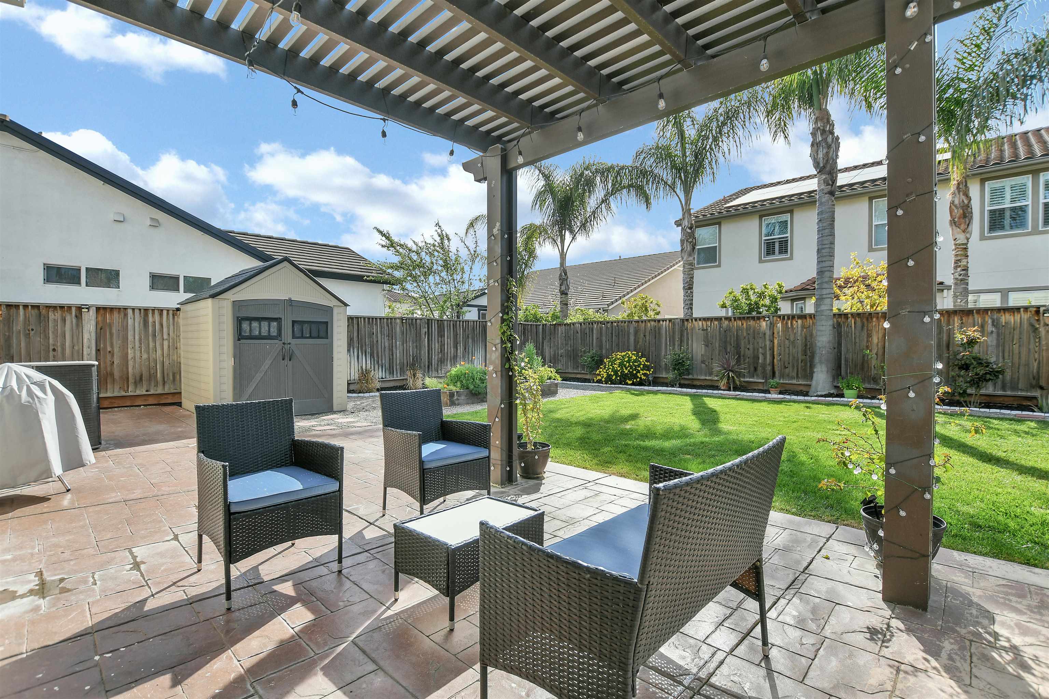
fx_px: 437
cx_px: 524
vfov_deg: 77.3
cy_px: 350
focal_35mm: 15
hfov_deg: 100.4
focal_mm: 10
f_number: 4.5
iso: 200
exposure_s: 1/640
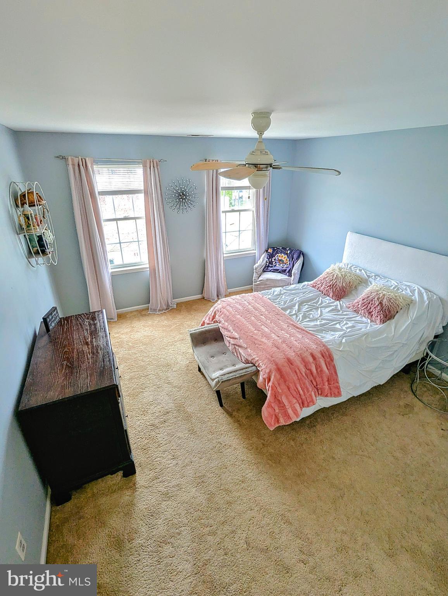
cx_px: 224
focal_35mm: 16
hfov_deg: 78.2
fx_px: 275
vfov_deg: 94.4
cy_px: 298
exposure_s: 1/59.9
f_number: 2.2
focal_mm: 2.35
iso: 130
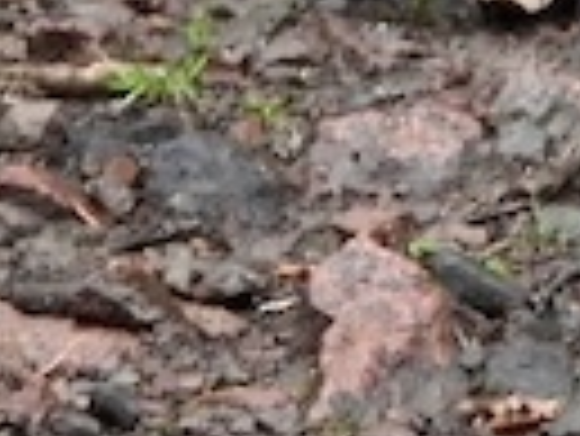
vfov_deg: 1.2
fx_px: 20628
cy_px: -274
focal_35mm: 1230
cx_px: 890
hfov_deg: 1.6
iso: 360
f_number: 4.5
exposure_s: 1/125
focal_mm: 39.3
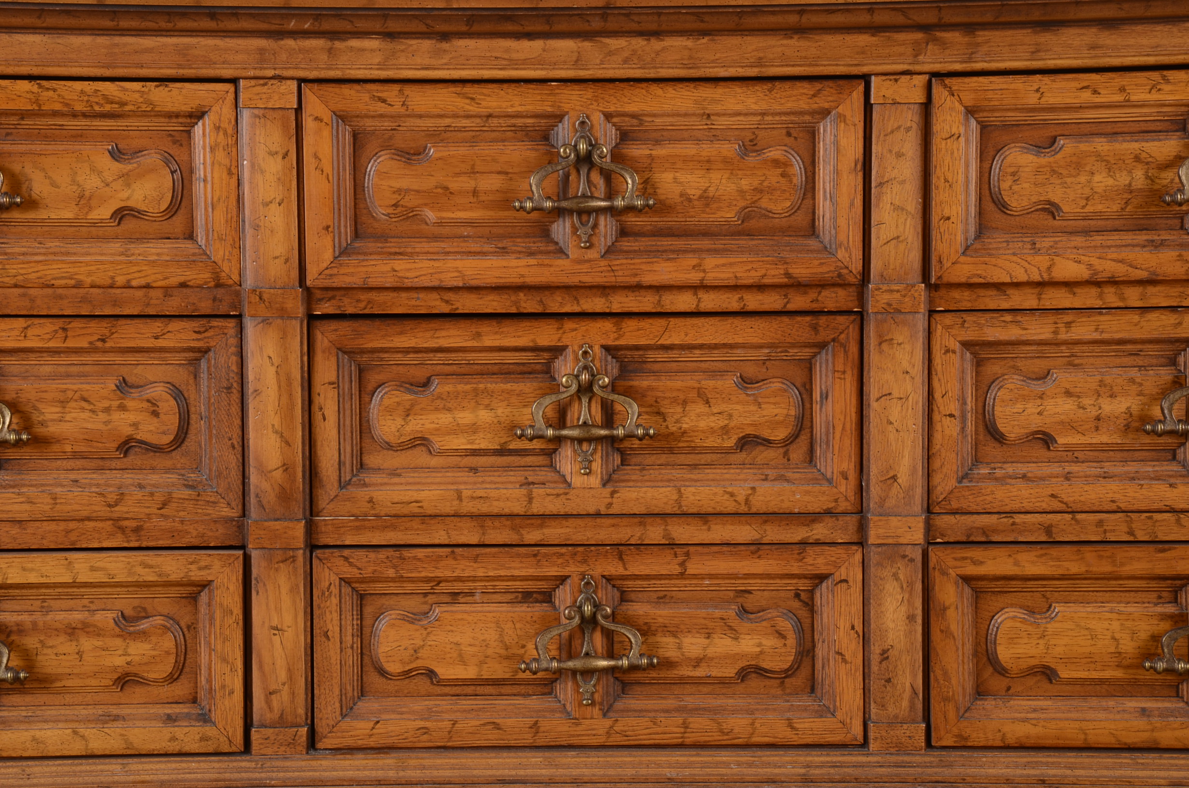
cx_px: 594
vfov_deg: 13.0
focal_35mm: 105
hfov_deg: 19.5
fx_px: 3461
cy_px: 394
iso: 125
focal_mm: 70
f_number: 14
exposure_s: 1/125
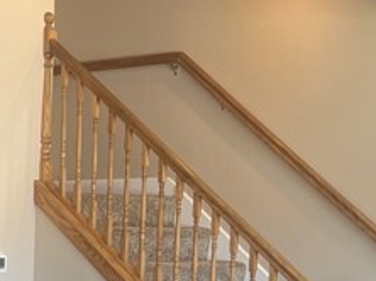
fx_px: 1302
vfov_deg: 11.6
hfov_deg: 15.9
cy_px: 471
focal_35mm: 120
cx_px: -61
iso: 64
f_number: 1.5
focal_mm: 5.7
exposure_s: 1/121
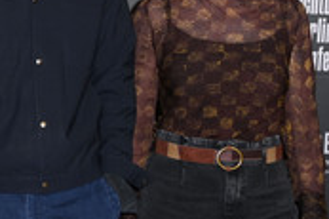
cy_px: 30
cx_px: 3
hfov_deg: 16.1
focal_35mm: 125
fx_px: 1141
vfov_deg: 10.9
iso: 640
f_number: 6.3
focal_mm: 48
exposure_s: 1/250
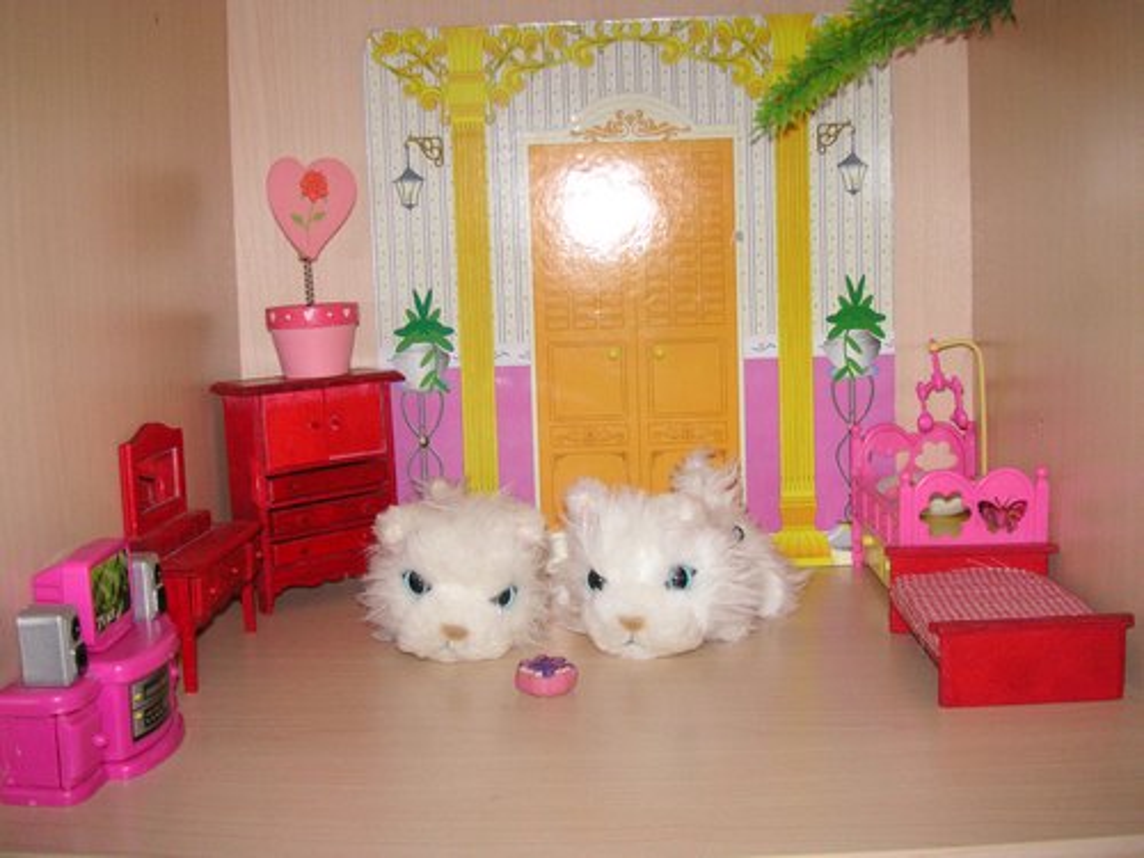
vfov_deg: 38.7
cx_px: 572
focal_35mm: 37
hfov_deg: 50.1
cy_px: 429
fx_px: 1223
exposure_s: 1/45
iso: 160
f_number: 2.8
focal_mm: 6.1
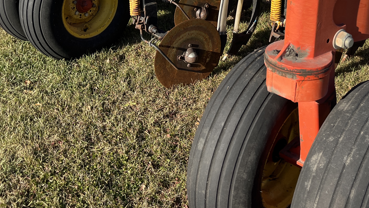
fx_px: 499
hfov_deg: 40.3
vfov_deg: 22.1
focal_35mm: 51
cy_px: -24
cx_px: 231
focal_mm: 5.1
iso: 50
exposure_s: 1/1832
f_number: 1.6
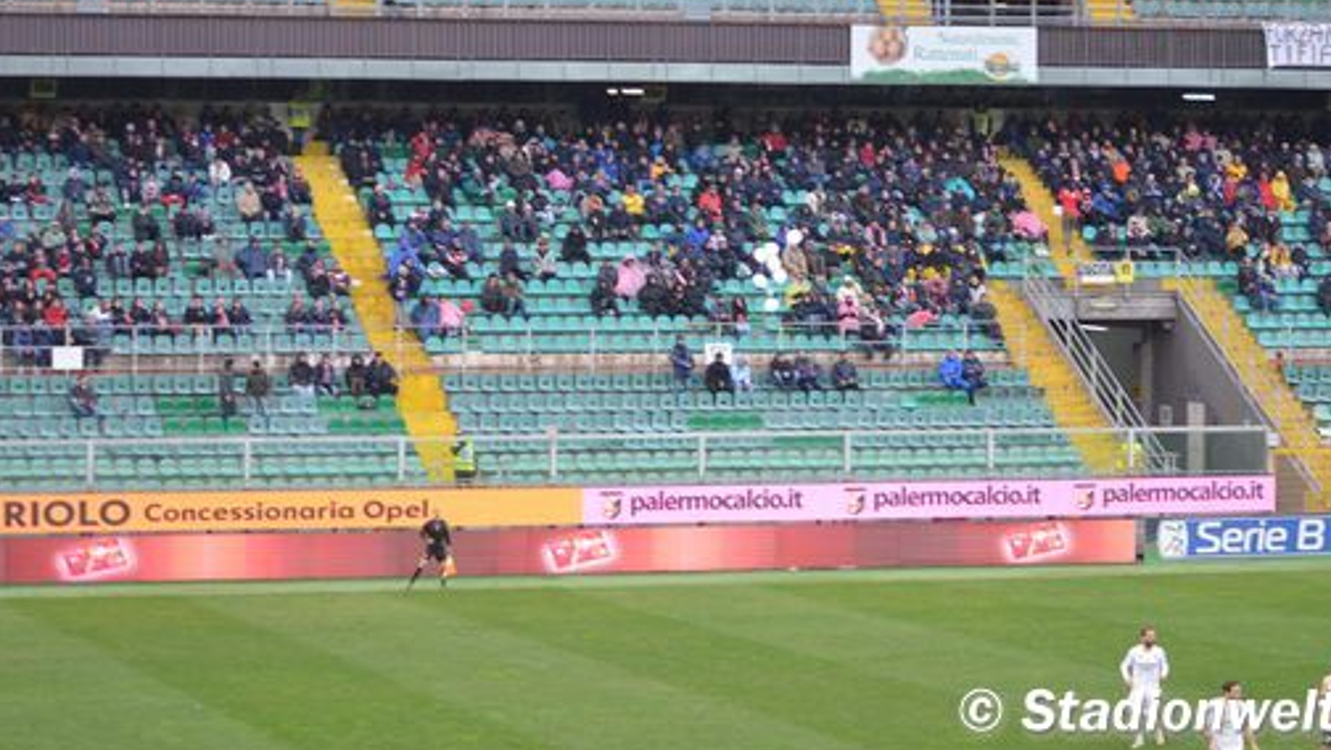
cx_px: 660
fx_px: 4378
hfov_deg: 17.3
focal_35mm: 124
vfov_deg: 9.8
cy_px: 292
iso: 640
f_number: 4
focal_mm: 70
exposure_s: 1/250
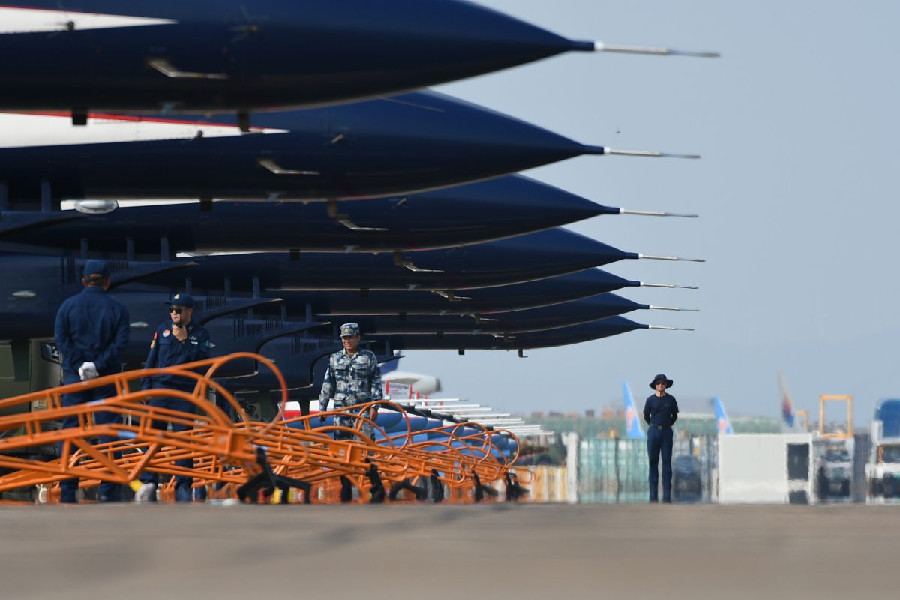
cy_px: 300
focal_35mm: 480
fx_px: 11999
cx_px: 450
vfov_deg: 2.9
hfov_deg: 4.3
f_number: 5.6
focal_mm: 320
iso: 320
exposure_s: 1/1600
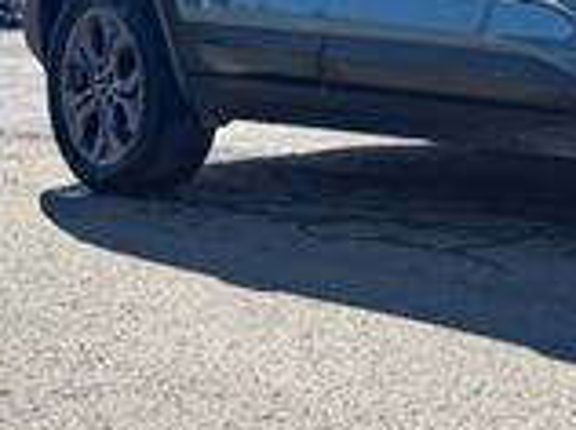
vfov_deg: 17.4
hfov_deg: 21.4
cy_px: 36
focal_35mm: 83
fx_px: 1379
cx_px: 744
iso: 50
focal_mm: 5.96
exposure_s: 1/2639
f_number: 1.6
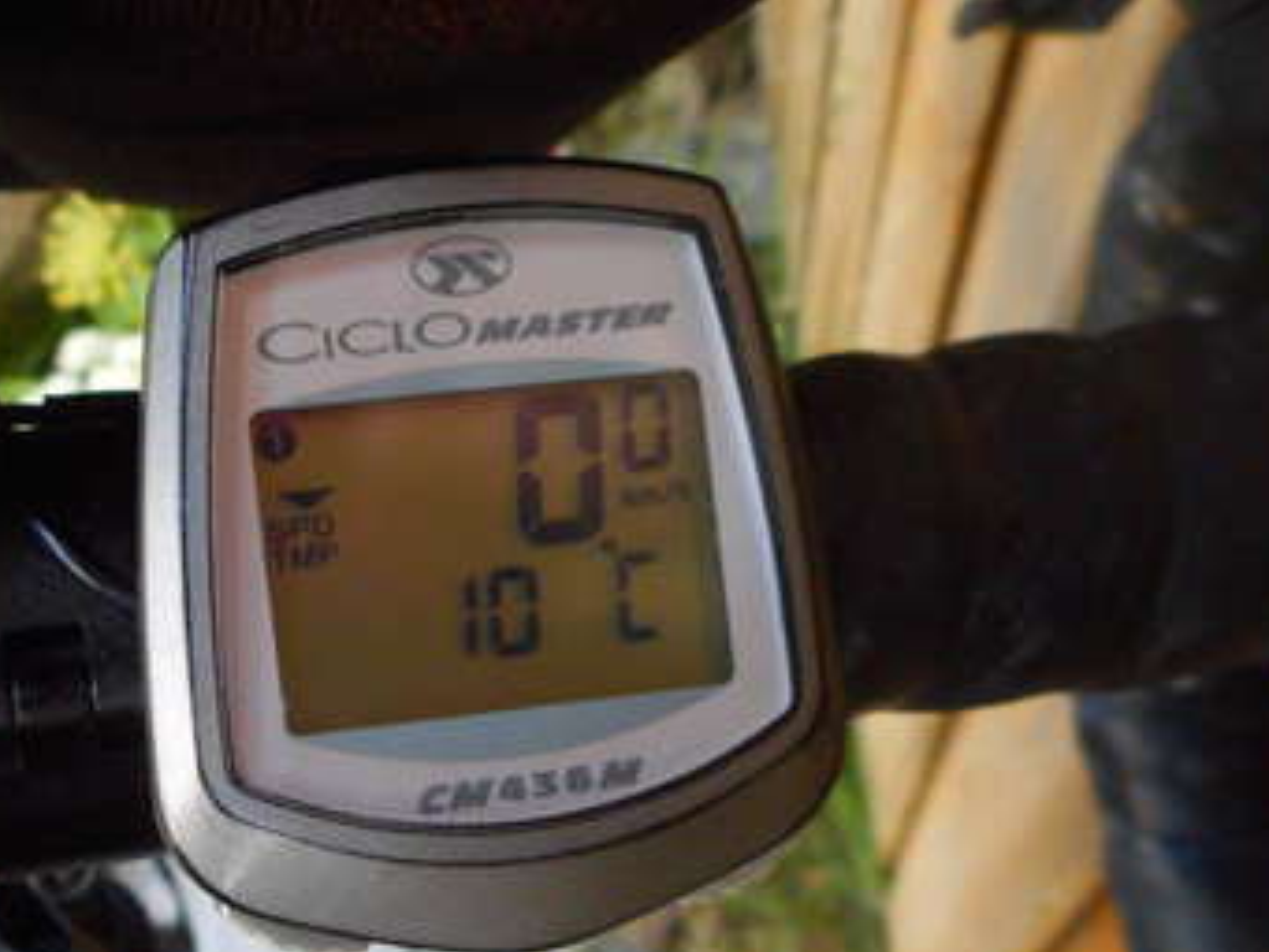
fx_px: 1614
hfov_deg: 41.5
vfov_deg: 32.7
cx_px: 294
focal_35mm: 44
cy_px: 625
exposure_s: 1/30
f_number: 3.7
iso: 400
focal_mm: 4.5
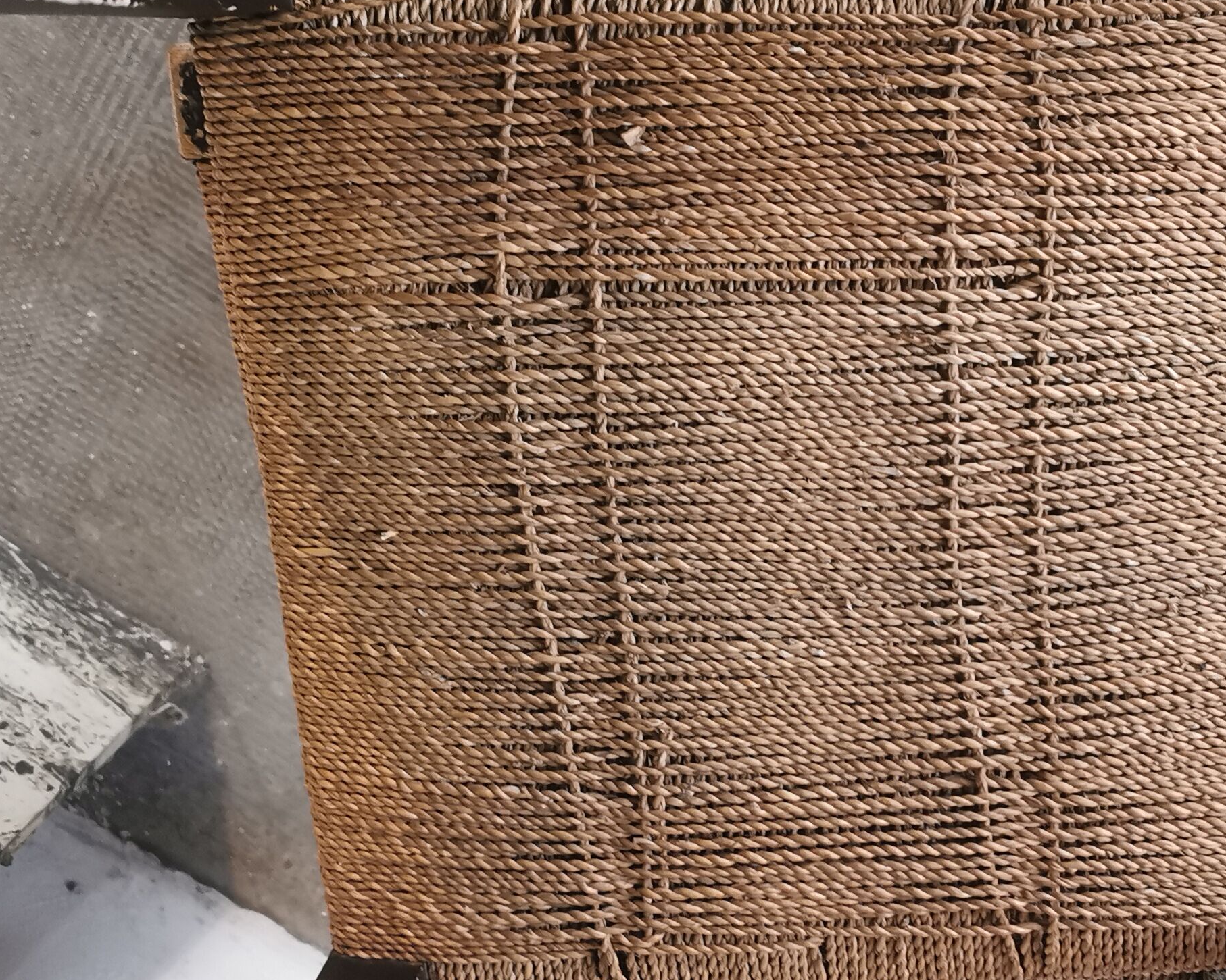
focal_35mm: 53
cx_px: 786
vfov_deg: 28.5
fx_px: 1923
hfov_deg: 35.1
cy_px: 626
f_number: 1.6
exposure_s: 1/40
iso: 400
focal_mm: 5.56
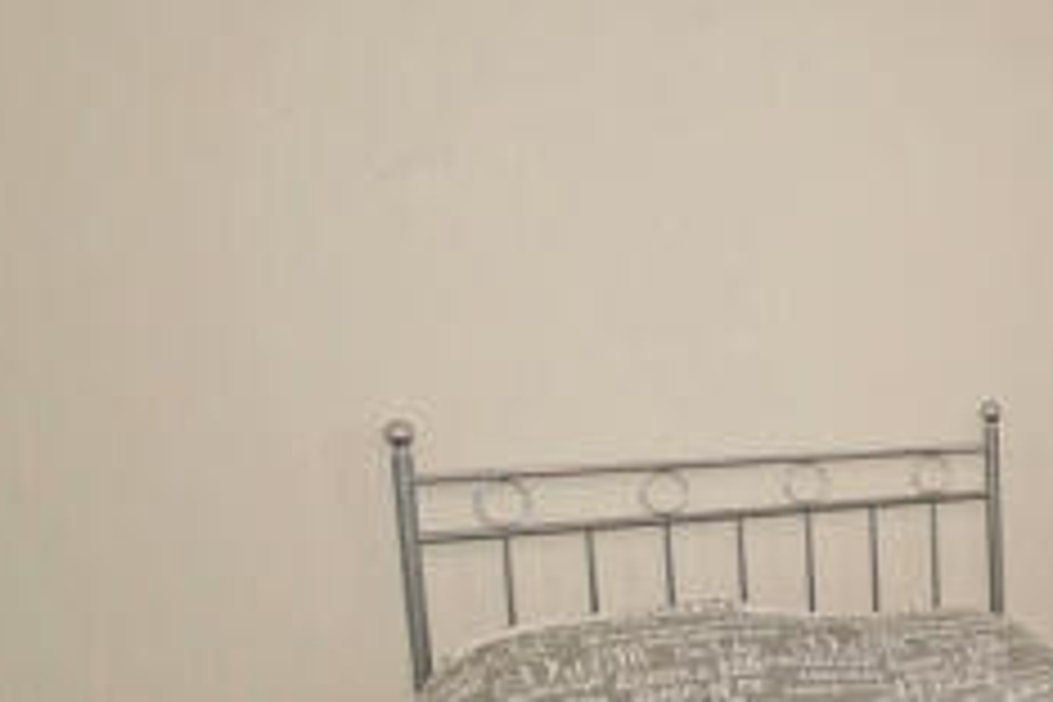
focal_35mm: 42
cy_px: 551
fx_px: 1228
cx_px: 1370
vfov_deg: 31.2
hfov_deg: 33.6
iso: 400
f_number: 4
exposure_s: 1/160
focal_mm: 10
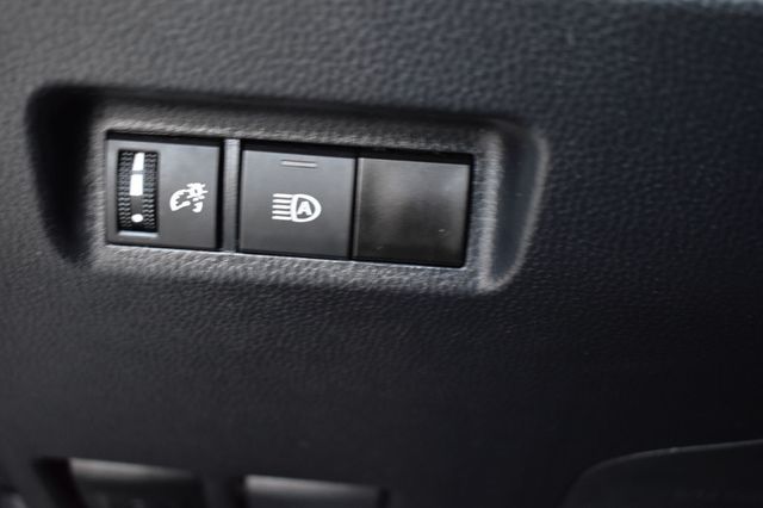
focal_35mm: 57
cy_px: 254
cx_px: 382
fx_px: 1207
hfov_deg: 35.1
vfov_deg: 23.8
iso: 1600
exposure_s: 1/8
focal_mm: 38
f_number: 4.8
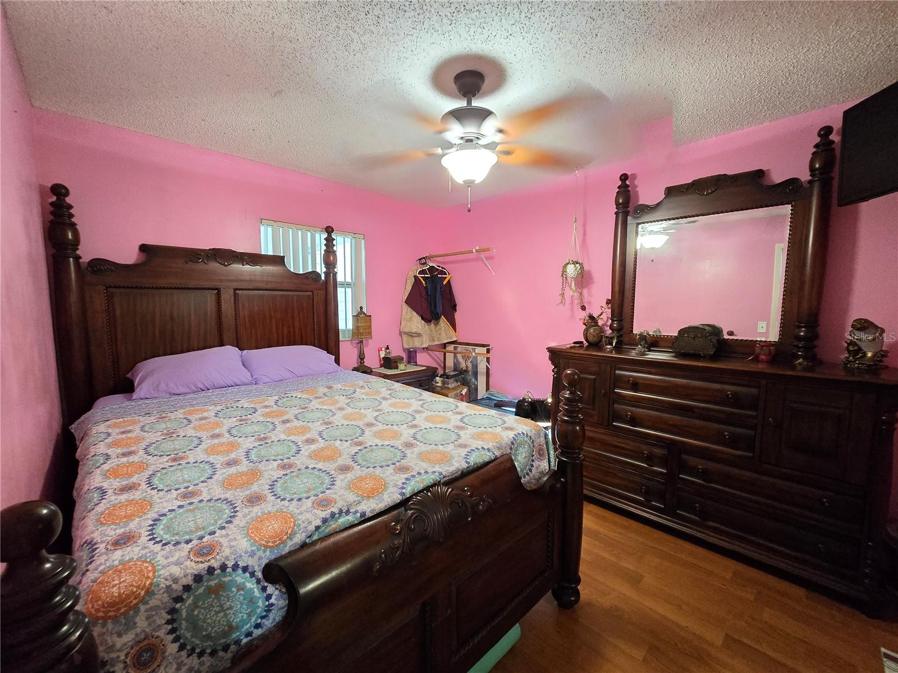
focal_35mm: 13
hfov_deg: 106.2
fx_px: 337
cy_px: 336
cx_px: 449
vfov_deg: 89.9
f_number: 2.2
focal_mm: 2.2
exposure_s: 1/24
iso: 1600
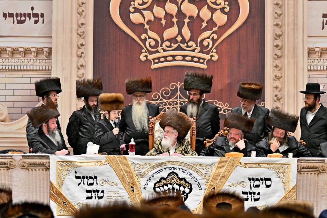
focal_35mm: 135
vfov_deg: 10.2
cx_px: 164
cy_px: 109
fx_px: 1226
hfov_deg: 15.2
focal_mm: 90
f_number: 2.8
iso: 250
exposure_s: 1/250
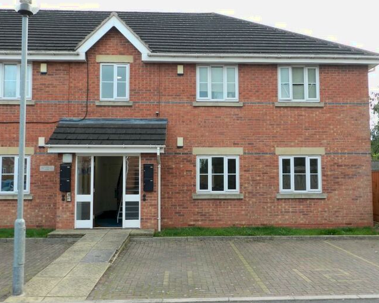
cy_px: 153
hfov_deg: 52.9
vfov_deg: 43.3
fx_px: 381
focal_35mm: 34
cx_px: 195
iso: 160
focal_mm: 5.6
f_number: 3.7
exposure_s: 1/160
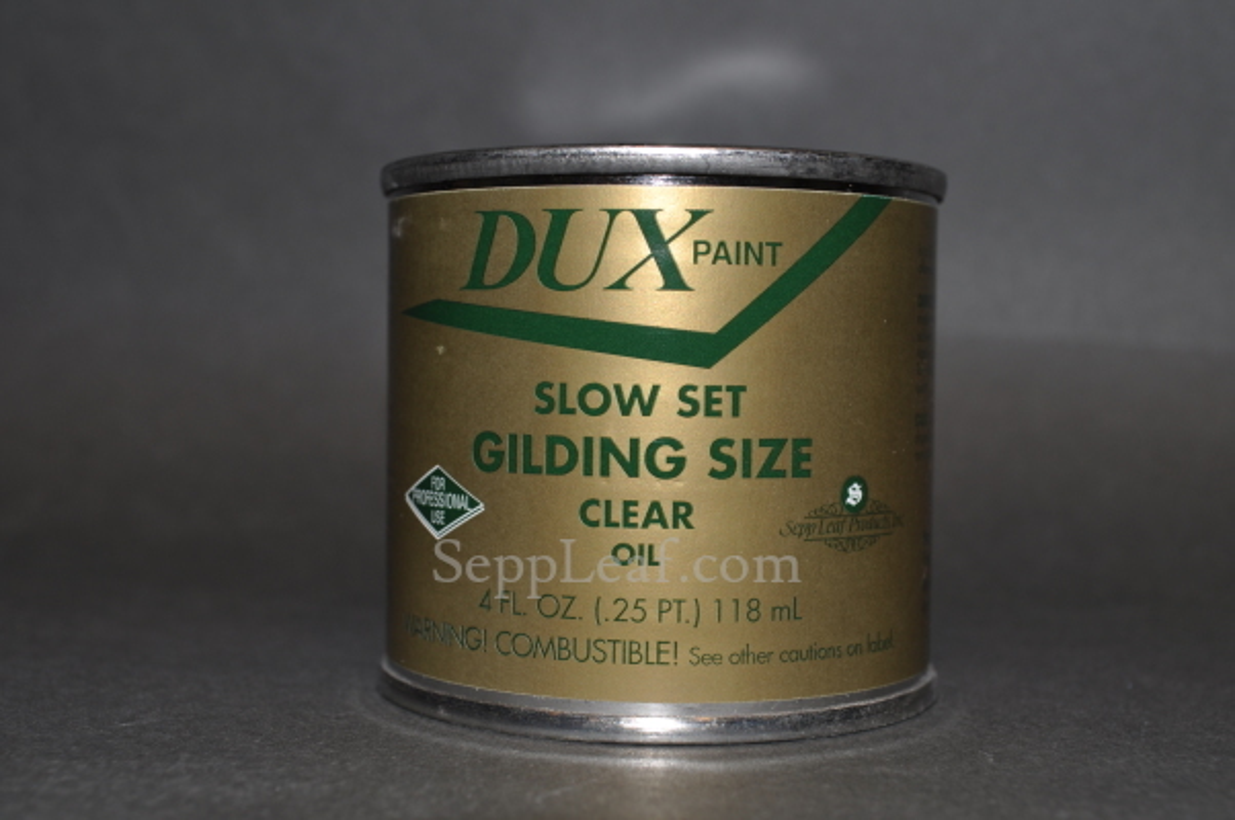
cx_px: 618
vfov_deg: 25.7
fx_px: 1799
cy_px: 410
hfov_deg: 37.9
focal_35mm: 52
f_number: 9
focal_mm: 35
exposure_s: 1/125
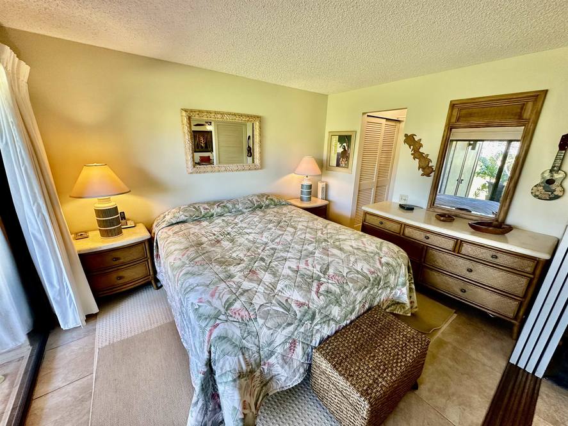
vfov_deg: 85.7
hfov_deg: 102.1
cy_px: 213
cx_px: 284
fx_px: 230
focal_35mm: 14
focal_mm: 2.22
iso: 160
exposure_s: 1/60
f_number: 2.2
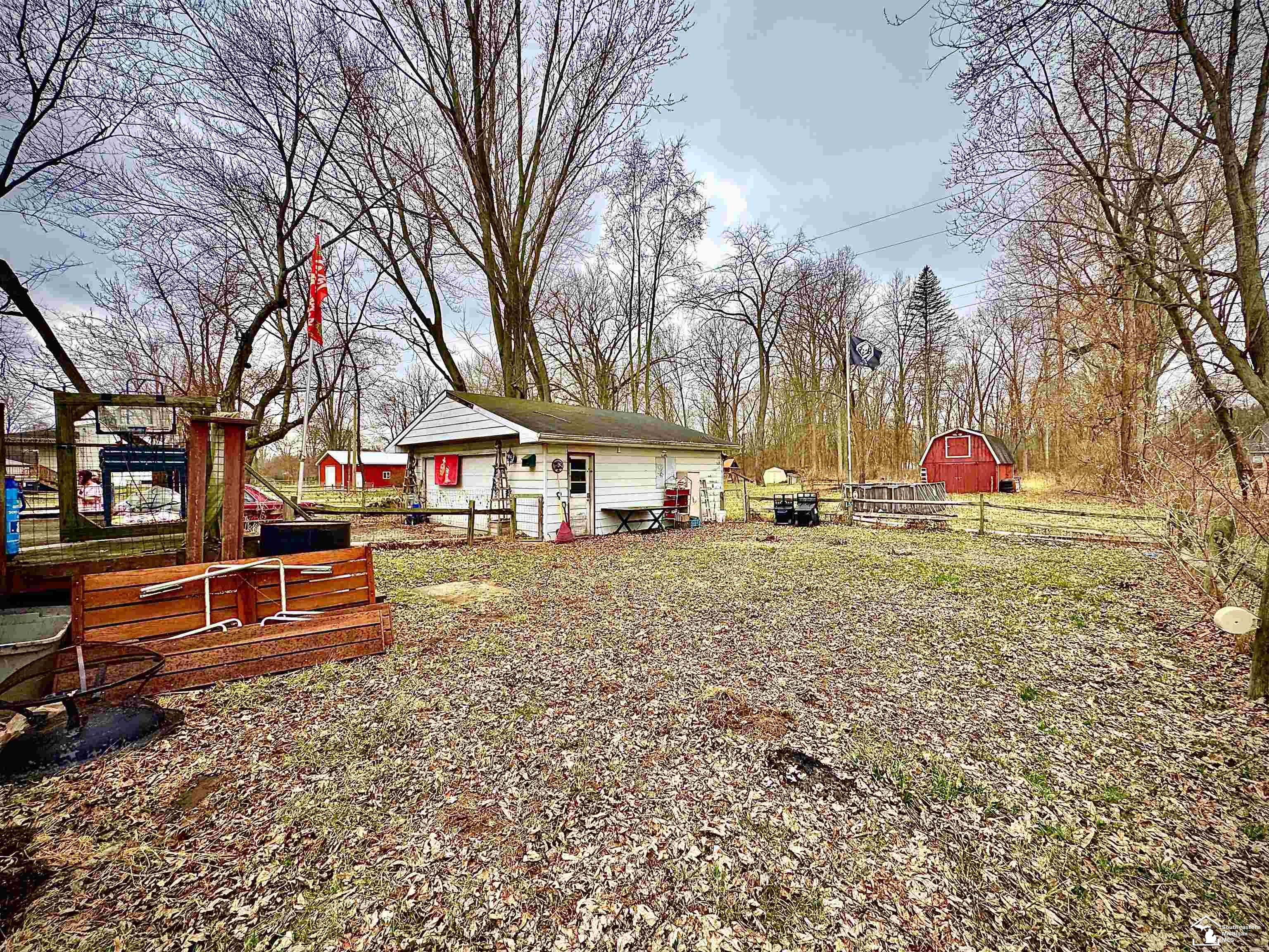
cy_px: 476
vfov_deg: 85.7
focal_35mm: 14
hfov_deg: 102.1
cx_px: 634
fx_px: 513
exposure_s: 1/247
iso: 40
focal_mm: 2.22
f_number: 2.2
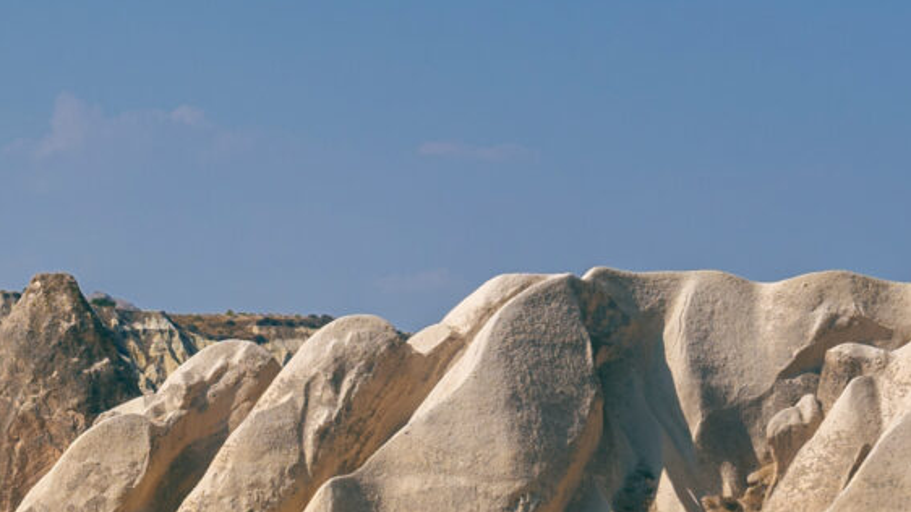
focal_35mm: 167
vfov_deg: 7.2
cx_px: -561
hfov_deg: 12.1
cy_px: 730
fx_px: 4034
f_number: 9
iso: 100
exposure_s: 1/400
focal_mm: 35
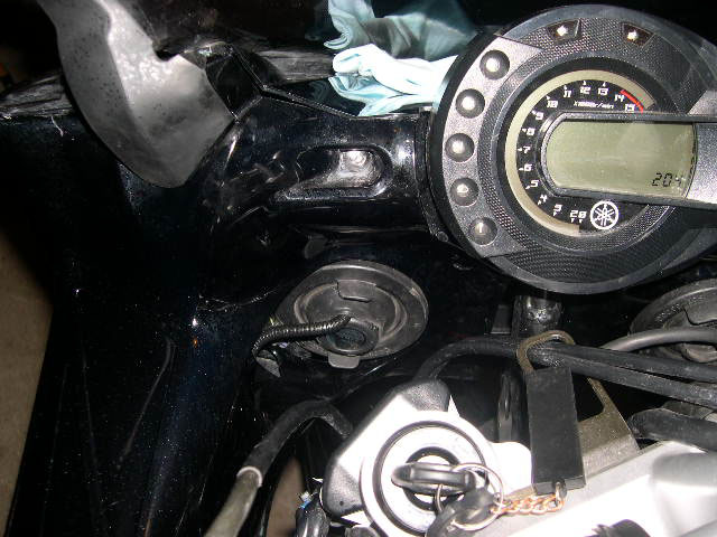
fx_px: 787
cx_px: 358
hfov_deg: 49.0
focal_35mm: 38
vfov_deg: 37.7
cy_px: 268
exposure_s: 1/60
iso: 100
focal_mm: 8
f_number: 2.8
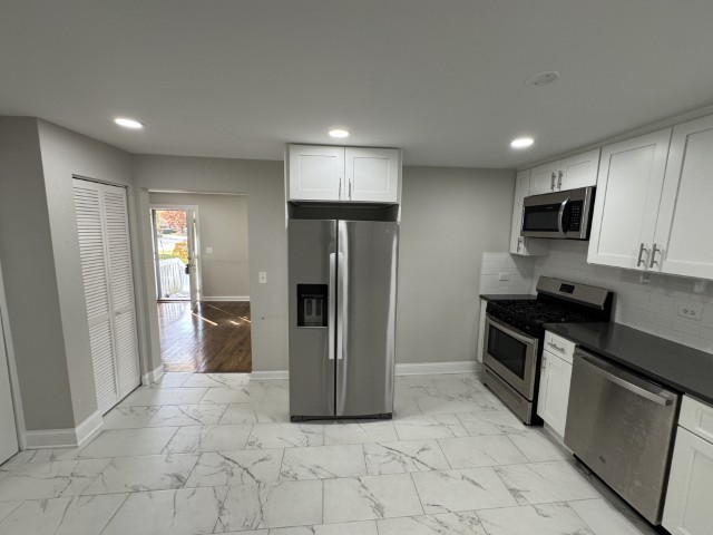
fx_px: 288
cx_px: 356
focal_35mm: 14
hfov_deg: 102.1
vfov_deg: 85.7
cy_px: 268
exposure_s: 1/120
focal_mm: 2.22
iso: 160
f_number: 2.2
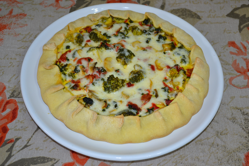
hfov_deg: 35.1
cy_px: 83
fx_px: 394
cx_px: 124
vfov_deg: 23.8
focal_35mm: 57
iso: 560
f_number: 4.2
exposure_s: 1/60
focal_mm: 38
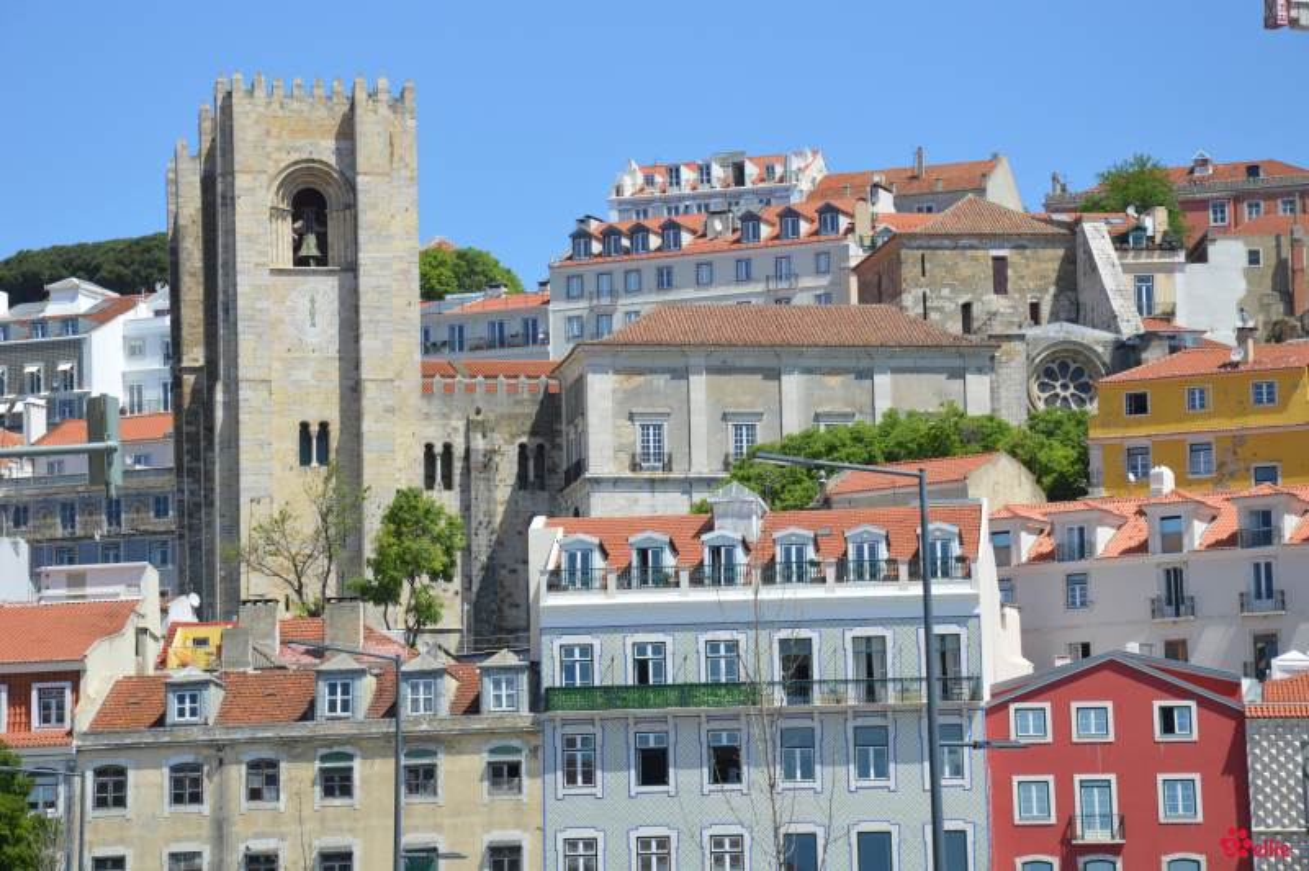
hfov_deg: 16.1
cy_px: 436
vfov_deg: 10.7
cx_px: 654
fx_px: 4632
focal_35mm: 128
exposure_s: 1/250
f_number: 8
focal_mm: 85
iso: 100
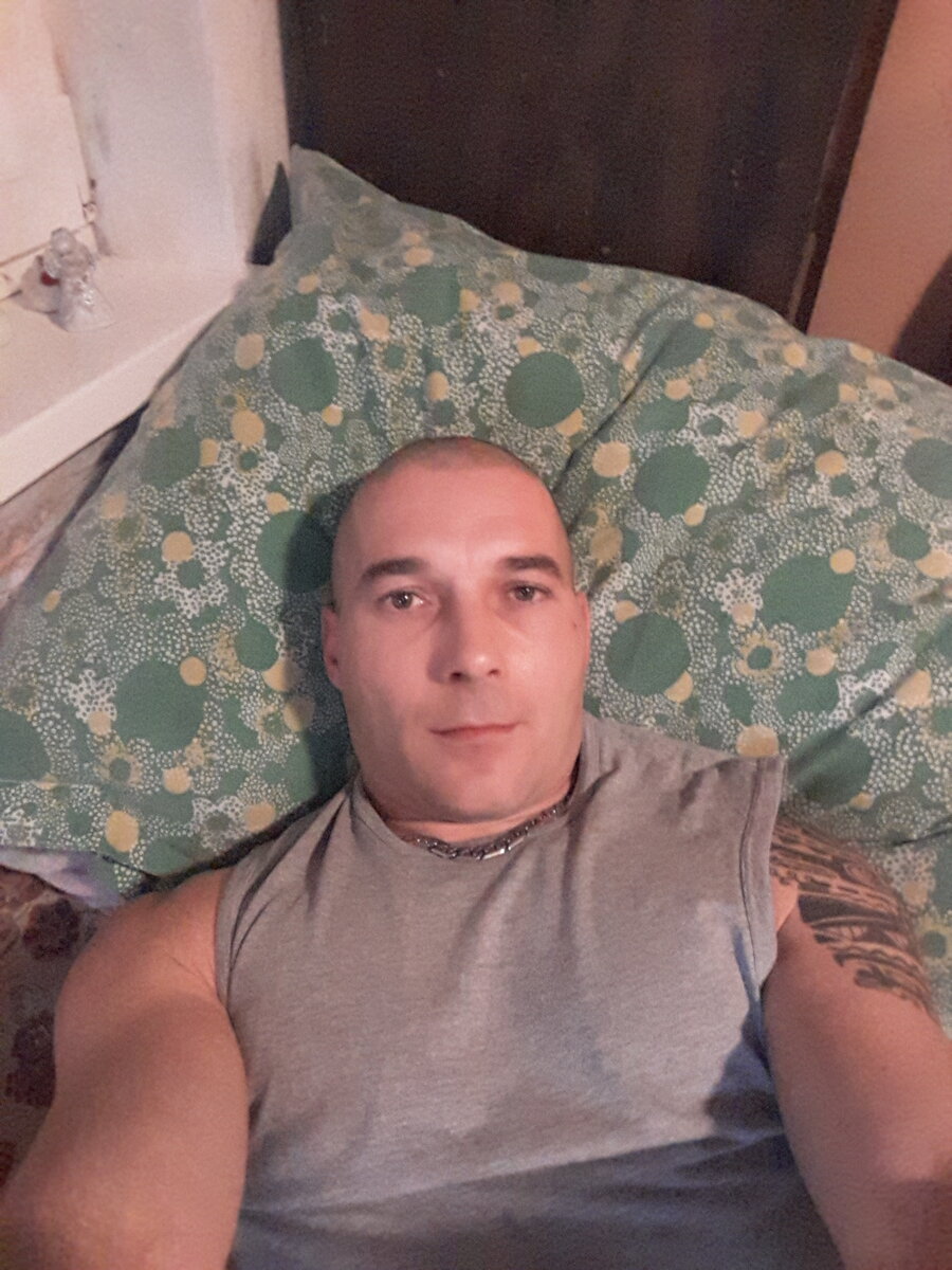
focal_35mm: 23
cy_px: 635
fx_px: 843
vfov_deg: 73.9
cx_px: 476
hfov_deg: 58.9
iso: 800
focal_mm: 2
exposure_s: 1/13
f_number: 1.9
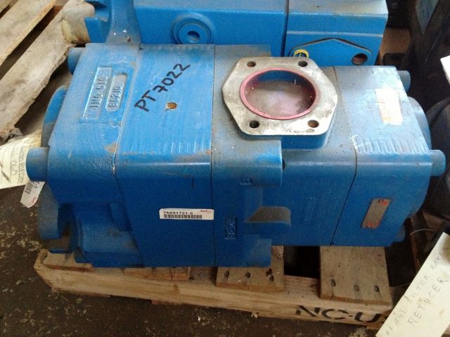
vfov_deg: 40.6
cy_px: 168
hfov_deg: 52.7
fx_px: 455
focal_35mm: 35
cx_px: 225
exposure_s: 1/17
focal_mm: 4.28
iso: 400
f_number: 2.4
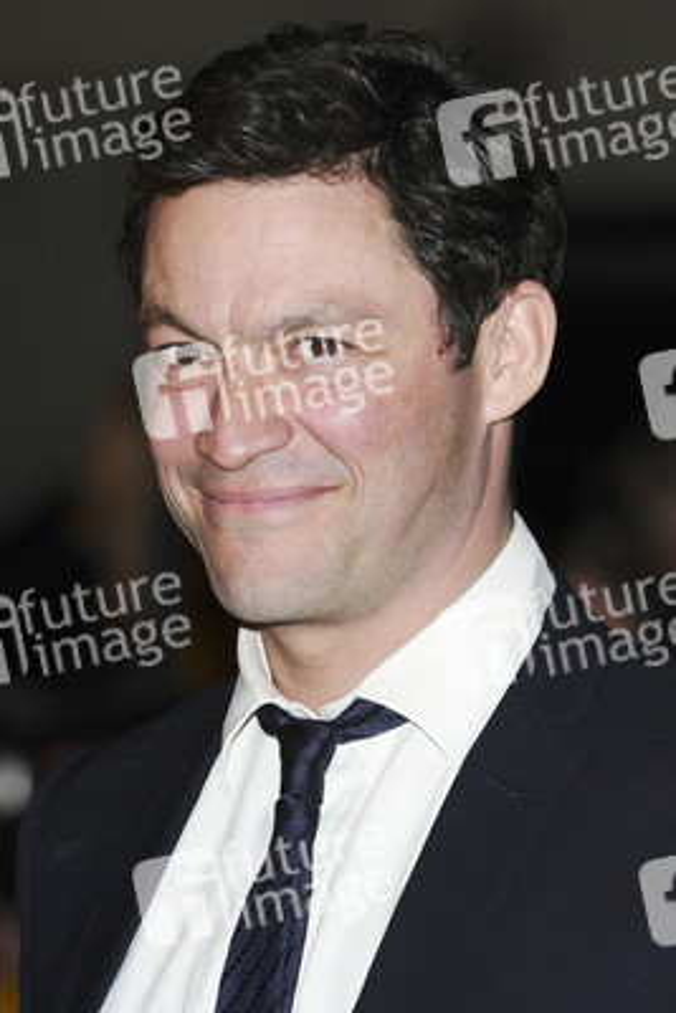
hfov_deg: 7.0
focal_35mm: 195
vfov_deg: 10.5
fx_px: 5487
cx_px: 338
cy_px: 506
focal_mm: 130
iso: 320
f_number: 4.5
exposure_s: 1/200
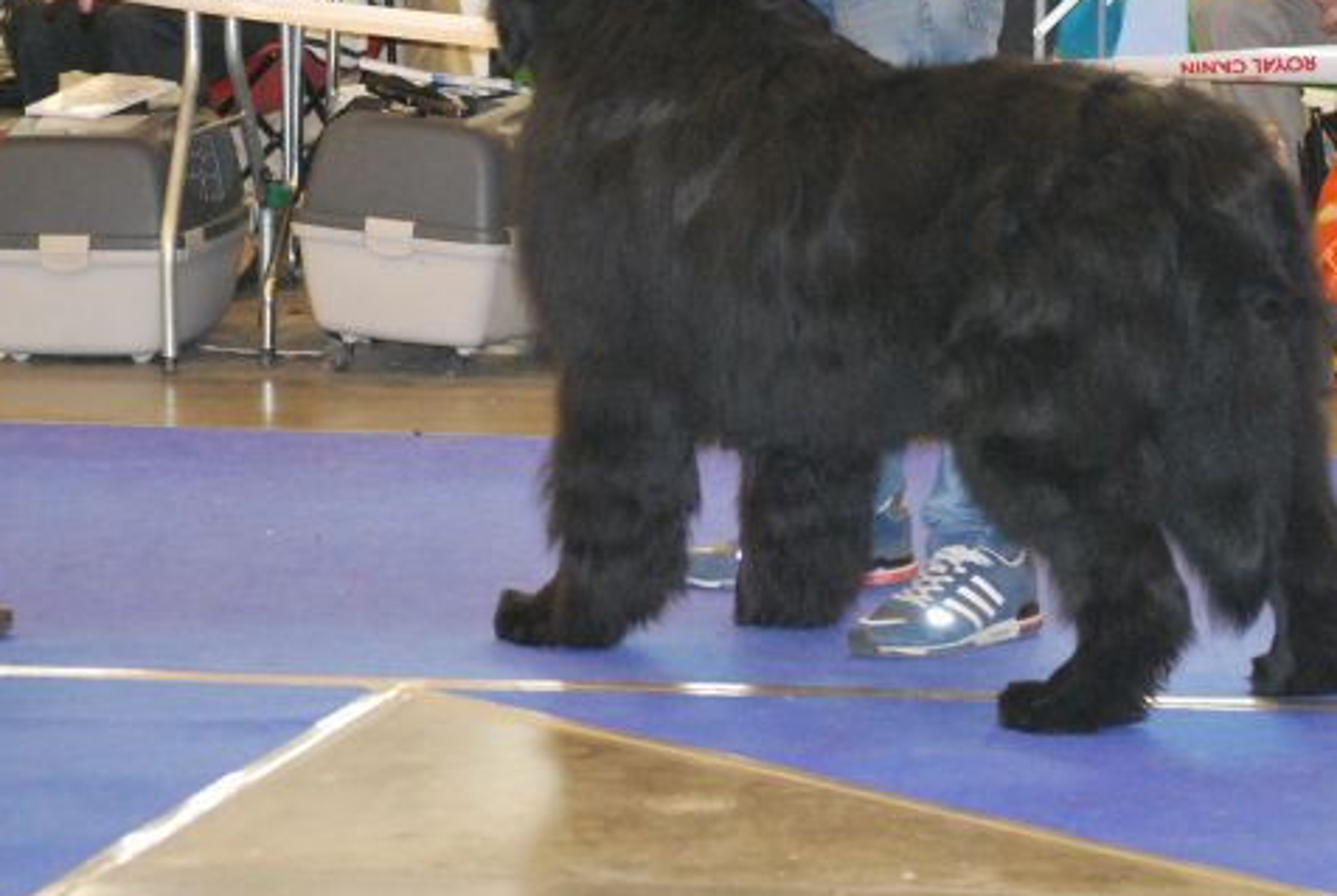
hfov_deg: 8.2
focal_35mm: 252
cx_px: 874
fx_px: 9373
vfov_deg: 5.5
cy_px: 331
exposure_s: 1/60
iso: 1600
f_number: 4.5
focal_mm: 100
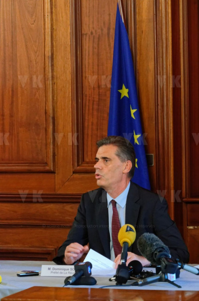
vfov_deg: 11.3
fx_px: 1525
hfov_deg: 7.5
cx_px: 100
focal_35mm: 183
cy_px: 150
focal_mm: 122
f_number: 5
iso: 800
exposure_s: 1/50
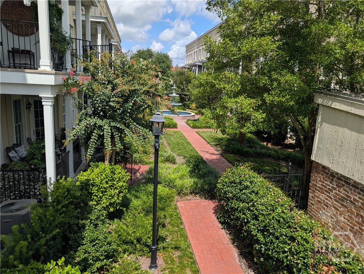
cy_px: 137
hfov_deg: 71.5
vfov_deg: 56.9
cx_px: 182
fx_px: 253
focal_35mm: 24
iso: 21
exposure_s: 1/1185
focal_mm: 6.9
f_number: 1.68
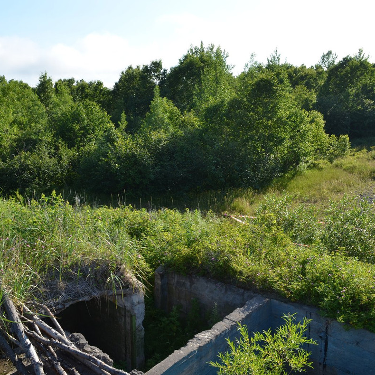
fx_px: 429
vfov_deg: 47.2
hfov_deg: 47.2
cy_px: 189
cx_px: 175
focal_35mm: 35
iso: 140
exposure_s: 1/250
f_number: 8
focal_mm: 18
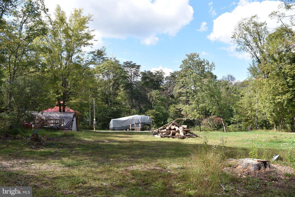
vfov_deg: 47.9
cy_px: 98
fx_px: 221
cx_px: 148
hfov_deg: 67.4
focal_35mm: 27
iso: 110
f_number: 7.1
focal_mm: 18
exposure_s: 1/125
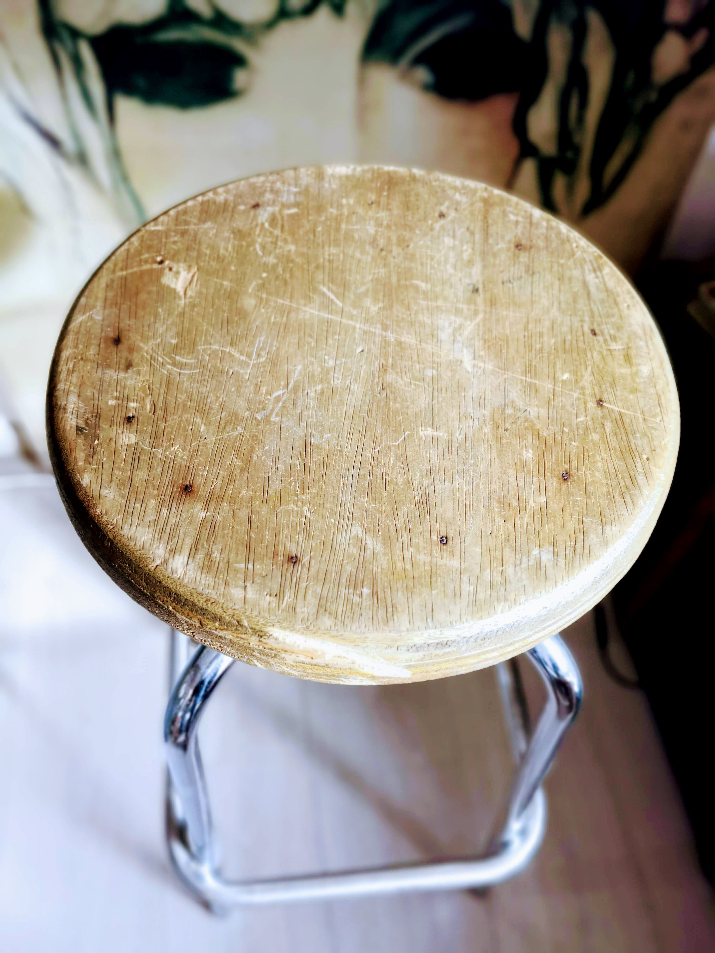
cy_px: 476
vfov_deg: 65.3
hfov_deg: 51.4
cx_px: 358
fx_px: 744
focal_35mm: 27
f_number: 4
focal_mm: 3.95
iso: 160
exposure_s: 1/33.3
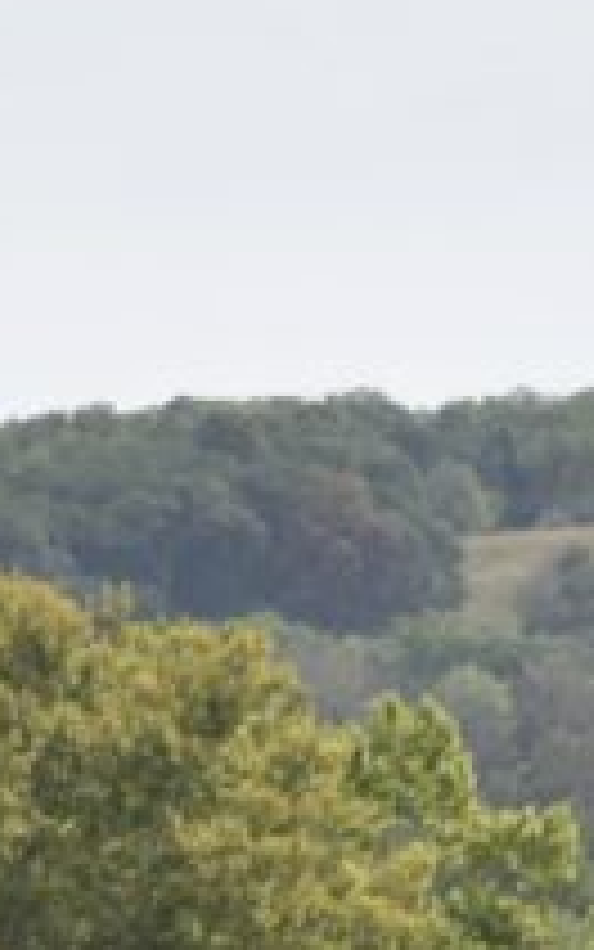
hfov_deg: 2.3
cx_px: -1174
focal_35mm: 557
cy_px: 1141
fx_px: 14430
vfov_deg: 3.8
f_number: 9
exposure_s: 1/320
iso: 200
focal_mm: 75
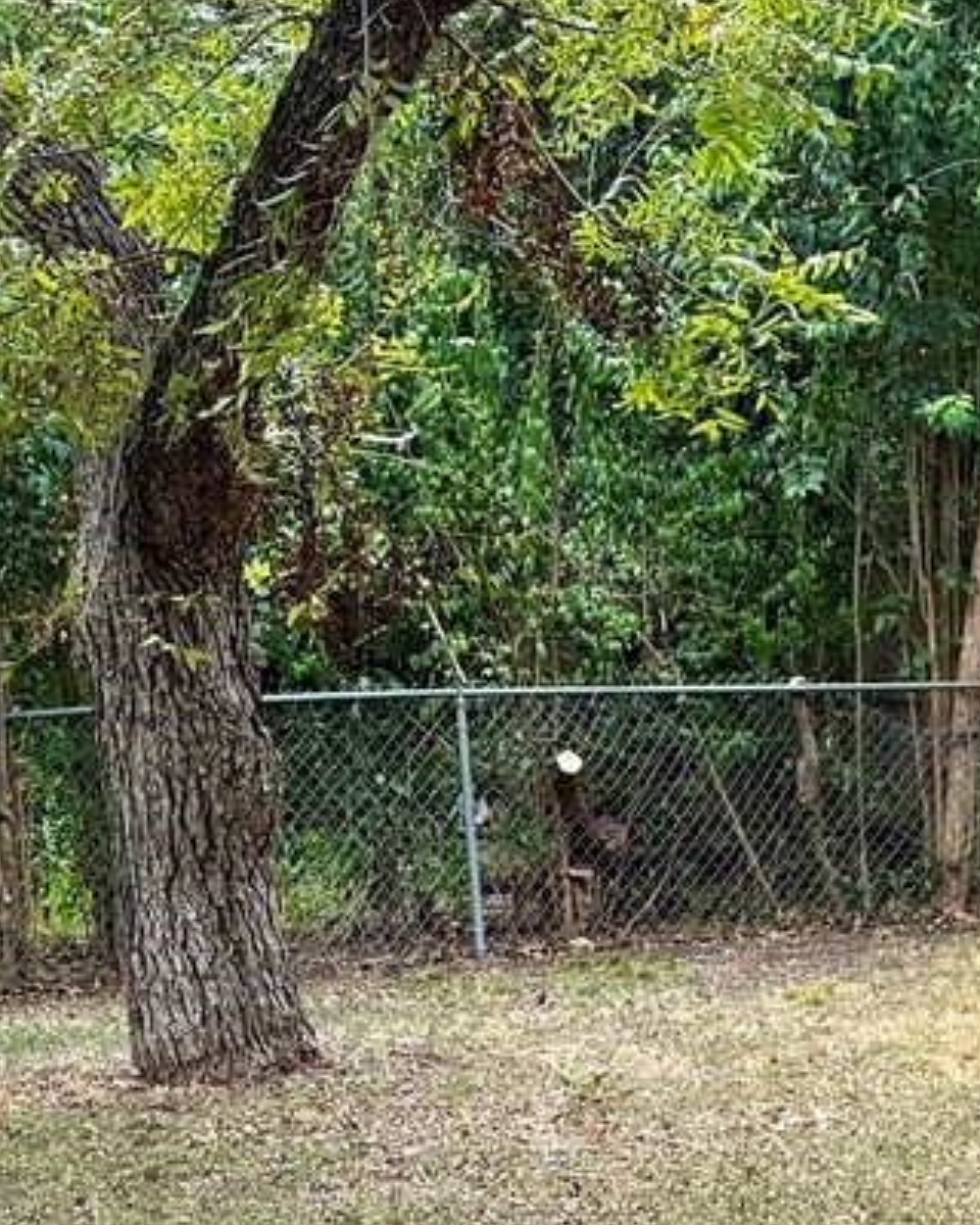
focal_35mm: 120
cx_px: 536
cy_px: 913
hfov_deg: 12.9
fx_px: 4351
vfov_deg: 16.0
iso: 80
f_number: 1.78
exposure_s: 1/354
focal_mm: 6.76
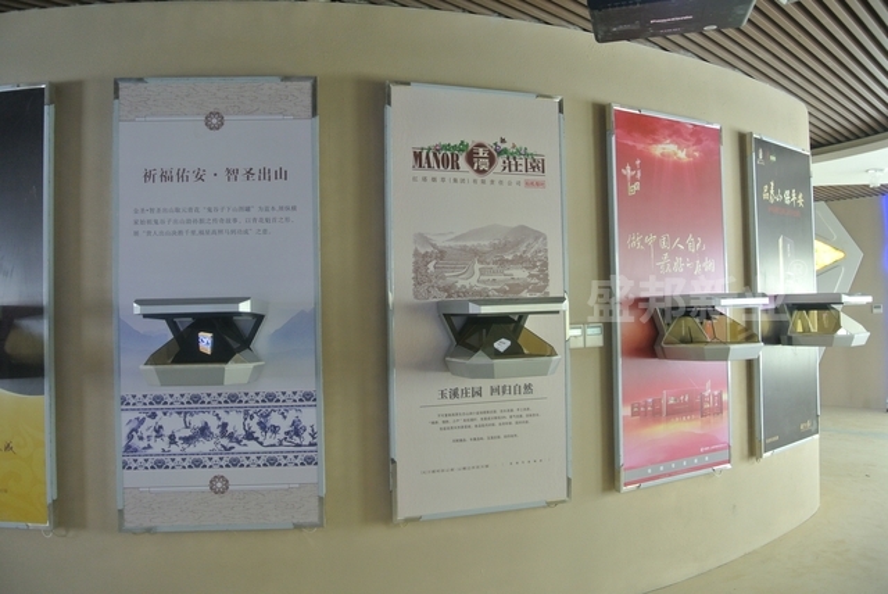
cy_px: 297
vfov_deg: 48.0
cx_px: 444
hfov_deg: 67.3
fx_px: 667
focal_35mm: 27
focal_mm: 10
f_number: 3.5
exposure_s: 1/30
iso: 400
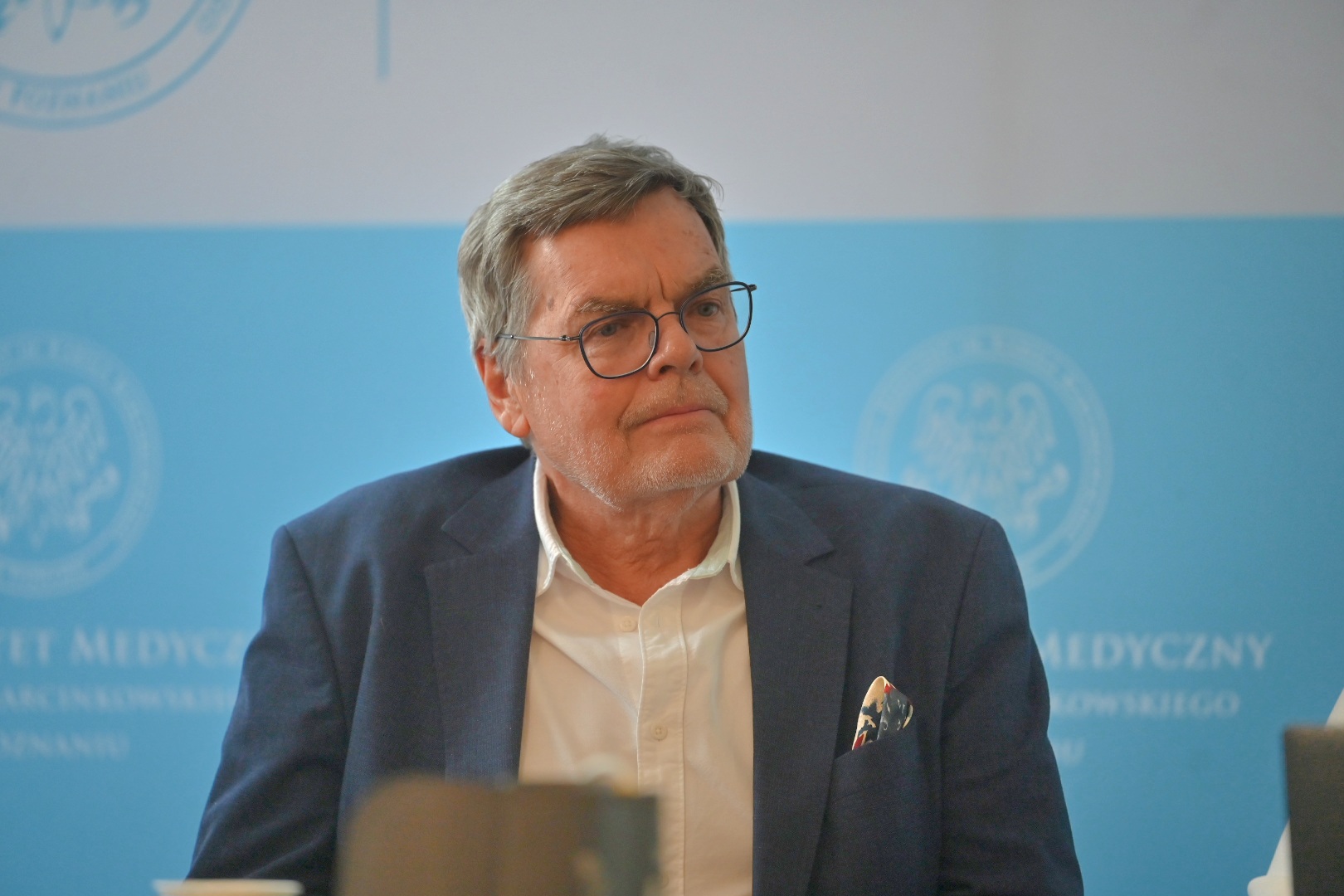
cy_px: 448
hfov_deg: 11.4
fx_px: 6719
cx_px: 672
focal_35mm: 180
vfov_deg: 7.6
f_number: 2.8
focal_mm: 180
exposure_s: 1/400
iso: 800
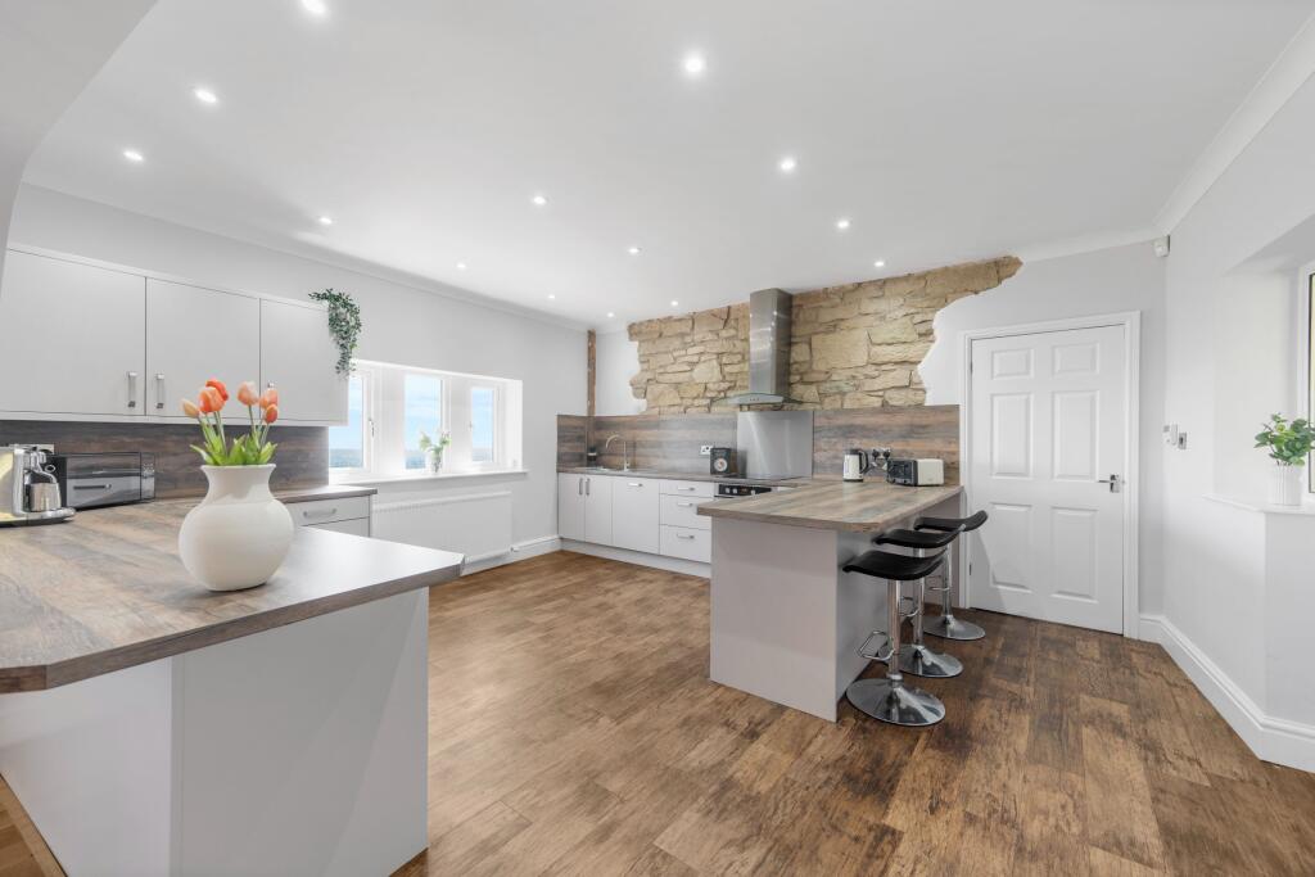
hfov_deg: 104.2
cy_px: 438
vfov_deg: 81.2
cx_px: 658
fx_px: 511
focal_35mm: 14
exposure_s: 1/20
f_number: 14
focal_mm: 14
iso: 200
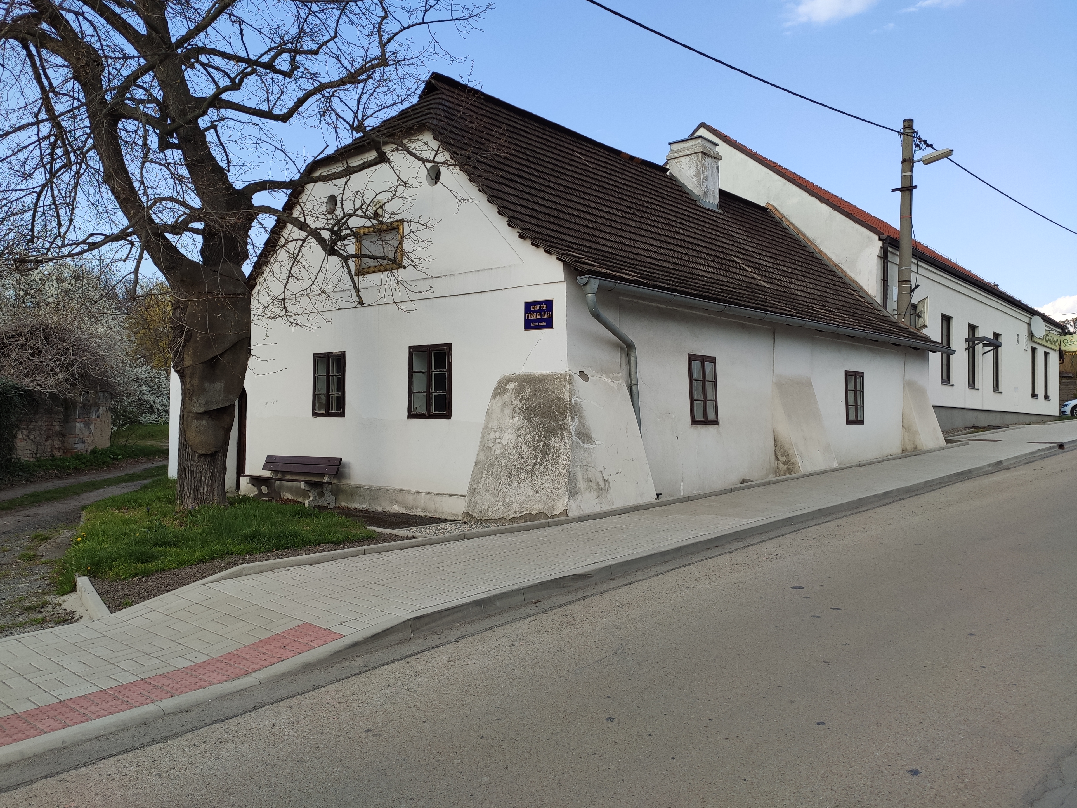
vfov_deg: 51.3
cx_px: 518
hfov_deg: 65.3
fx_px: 840
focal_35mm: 27
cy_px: 392
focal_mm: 4.77
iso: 112
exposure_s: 1/795
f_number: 1.75
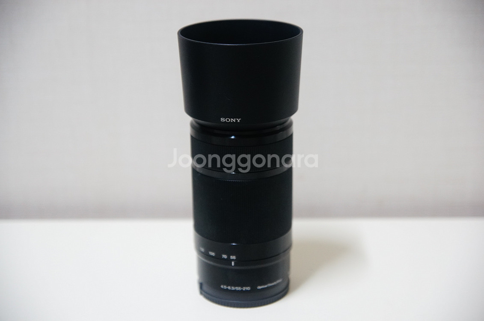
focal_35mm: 75
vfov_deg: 18.1
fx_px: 1007
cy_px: 160
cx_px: 242
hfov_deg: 27.0
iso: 1000
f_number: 2.8
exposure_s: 1/80
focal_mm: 50
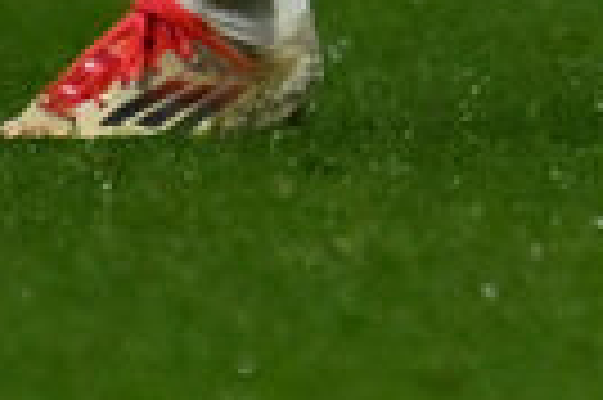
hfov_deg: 0.5
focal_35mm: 4280
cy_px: -1119
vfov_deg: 0.3
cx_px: 634
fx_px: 71602
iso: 5000
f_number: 4
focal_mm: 560
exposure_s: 1/2000
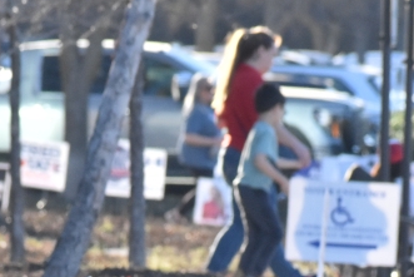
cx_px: 104
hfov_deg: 2.8
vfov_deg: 1.8
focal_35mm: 748
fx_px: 8600
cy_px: 376
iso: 1600
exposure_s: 1/2500
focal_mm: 165
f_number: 6.3
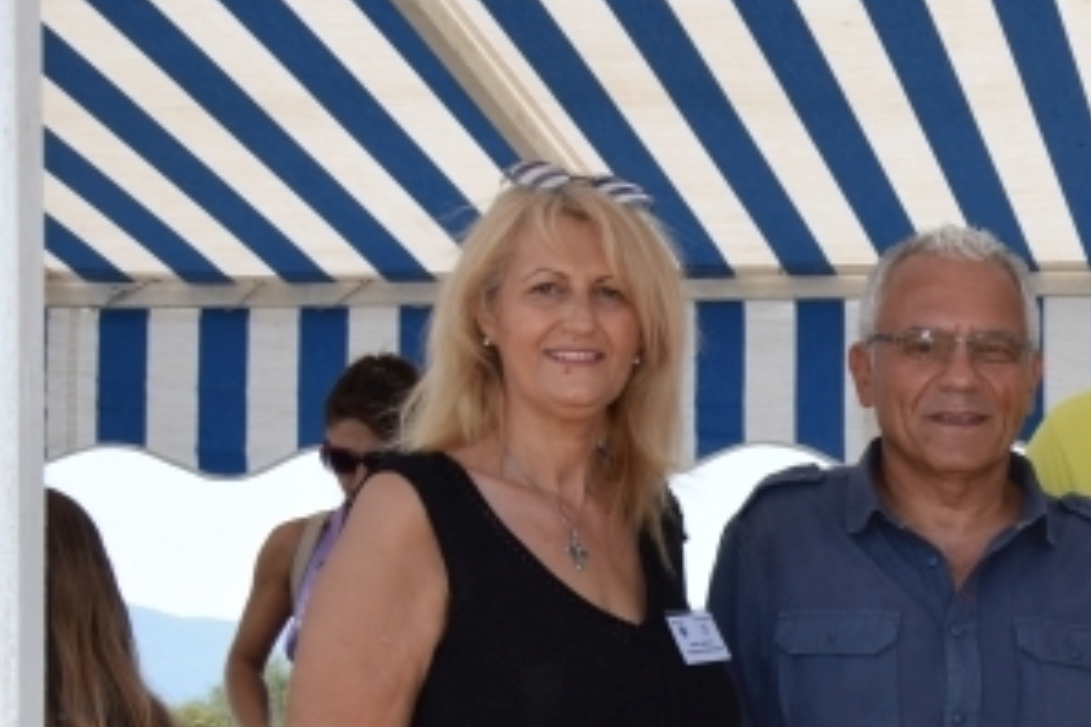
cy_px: 740
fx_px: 3182
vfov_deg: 12.9
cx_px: 1422
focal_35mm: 105
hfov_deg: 18.1
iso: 100
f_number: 6.3
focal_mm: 26
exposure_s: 1/200
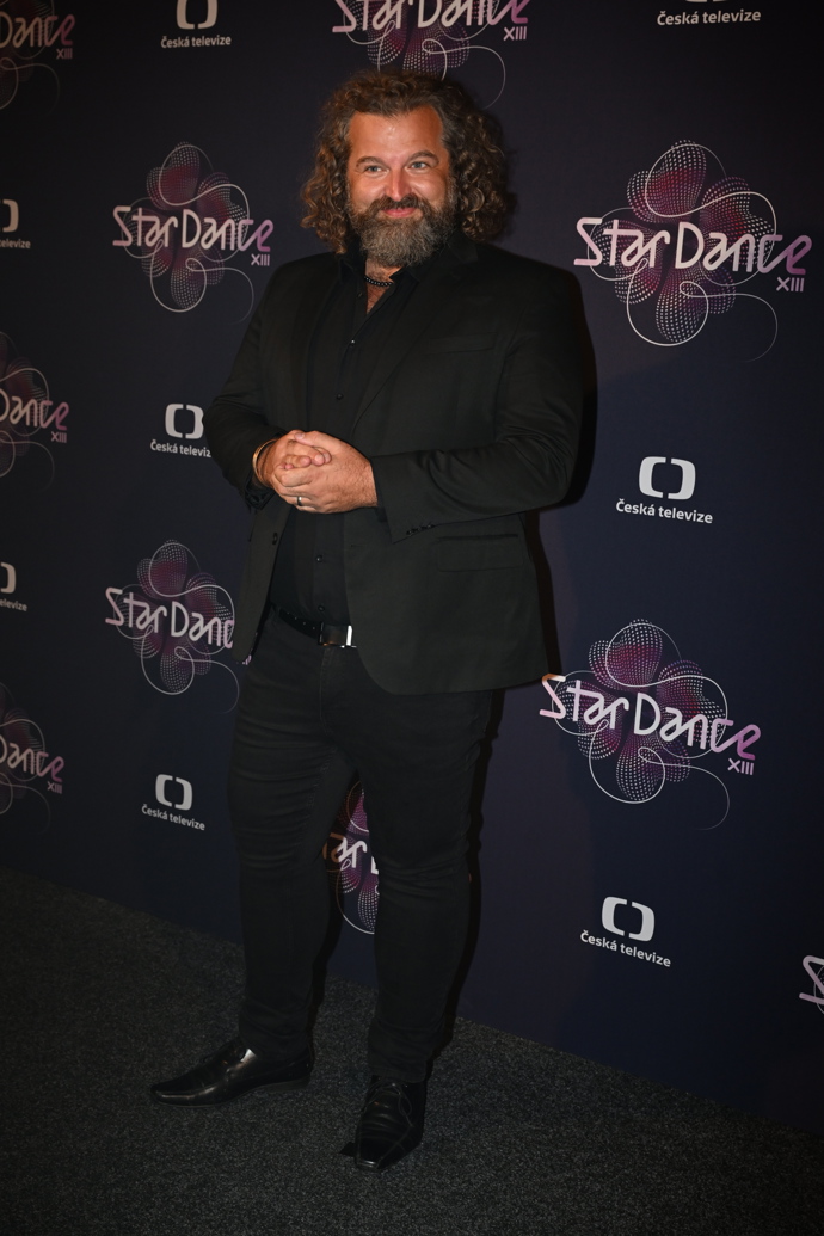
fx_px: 1545
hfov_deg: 29.9
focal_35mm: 45
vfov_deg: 43.6
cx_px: 412
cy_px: 618
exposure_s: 1/200
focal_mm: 45
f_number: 5.6
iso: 1250
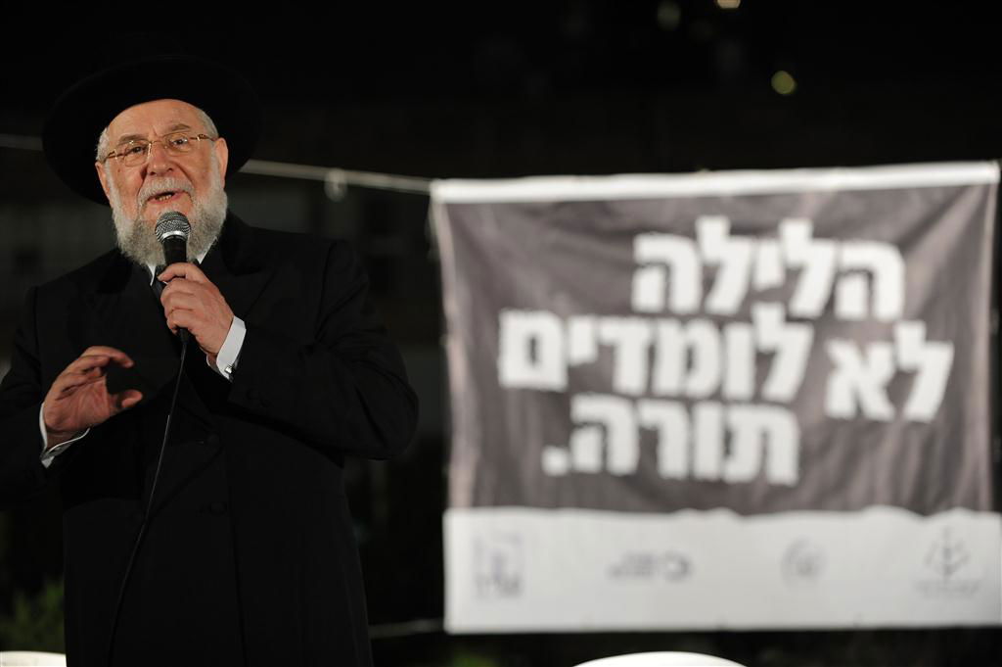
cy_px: 334
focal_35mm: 102
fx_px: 2837
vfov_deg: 13.4
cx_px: 501
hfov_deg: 20.0
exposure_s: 1/100
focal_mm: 102
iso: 2000
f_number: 2.8
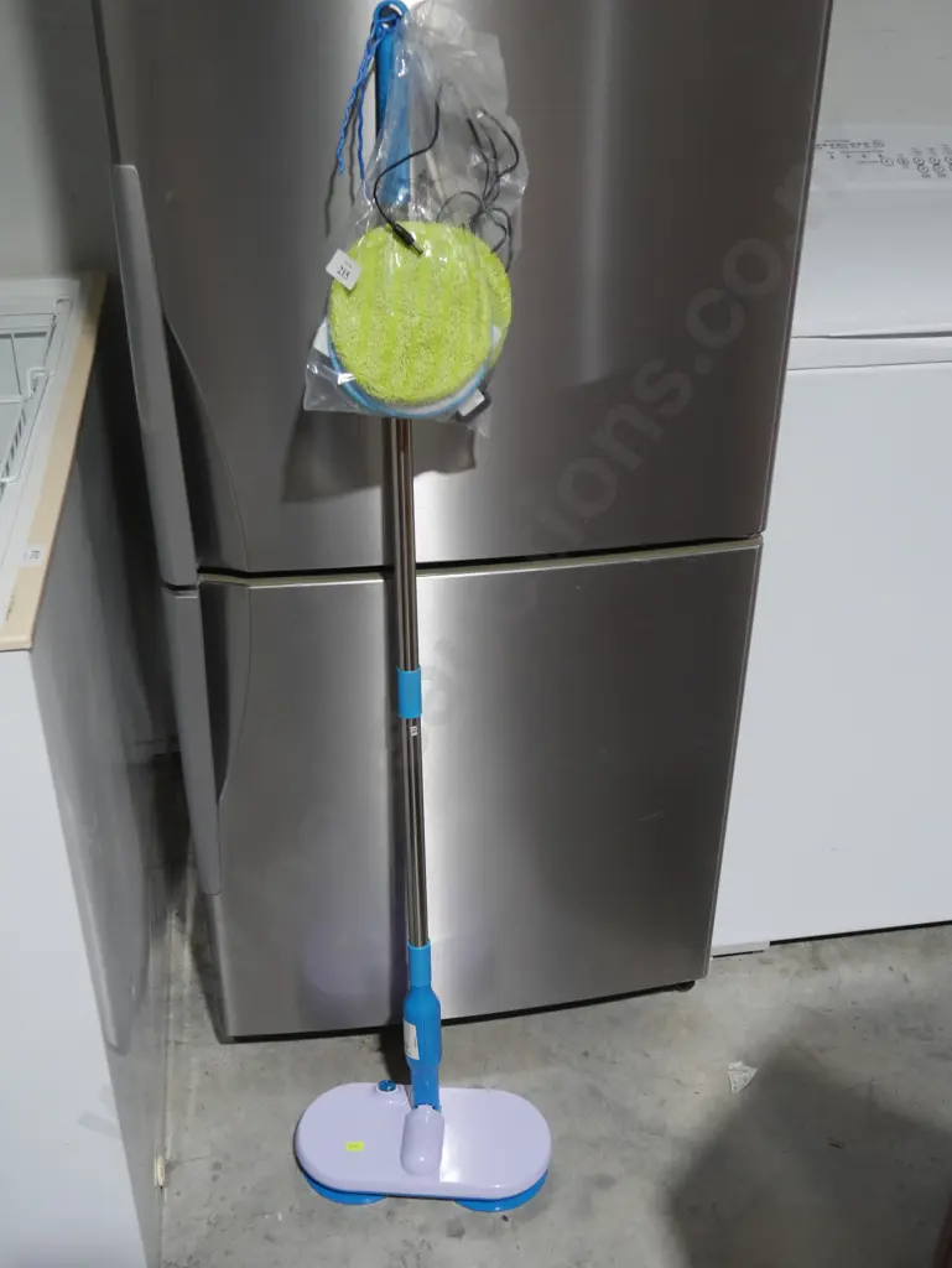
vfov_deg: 51.3
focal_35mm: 36
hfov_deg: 39.7
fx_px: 1319
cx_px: 476
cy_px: 634
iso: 400
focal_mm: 18
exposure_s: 1/60
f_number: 4
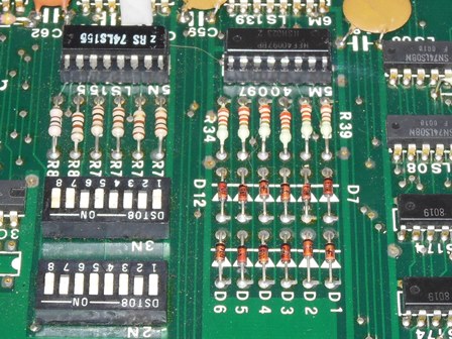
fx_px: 862
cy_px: 170
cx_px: 226
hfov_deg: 29.4
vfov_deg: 22.3
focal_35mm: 66
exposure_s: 1/60
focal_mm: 11.7
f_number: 4.3
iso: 200
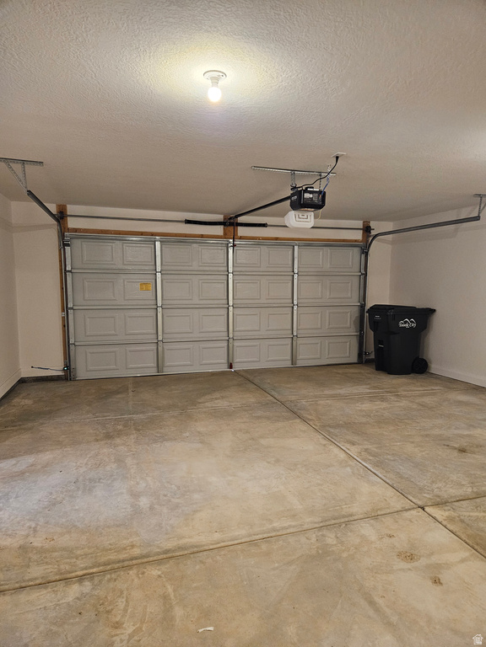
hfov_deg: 58.9
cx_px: 243
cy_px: 324
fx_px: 431
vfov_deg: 73.9
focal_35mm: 23
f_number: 1.8
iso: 800
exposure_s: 1/120
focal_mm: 5.4
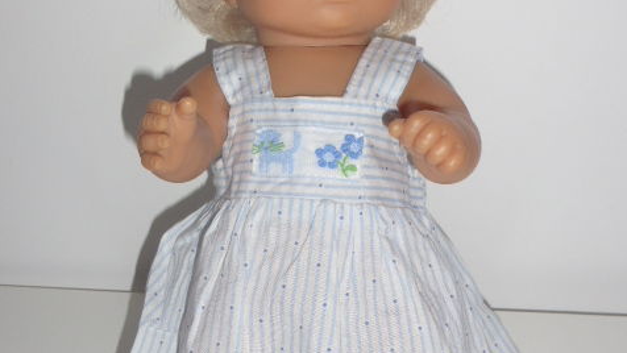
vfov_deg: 19.1
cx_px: 315
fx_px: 1048
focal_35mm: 63
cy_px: 167
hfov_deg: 33.3
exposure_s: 1/60
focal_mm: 7.4
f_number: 3.9
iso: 160
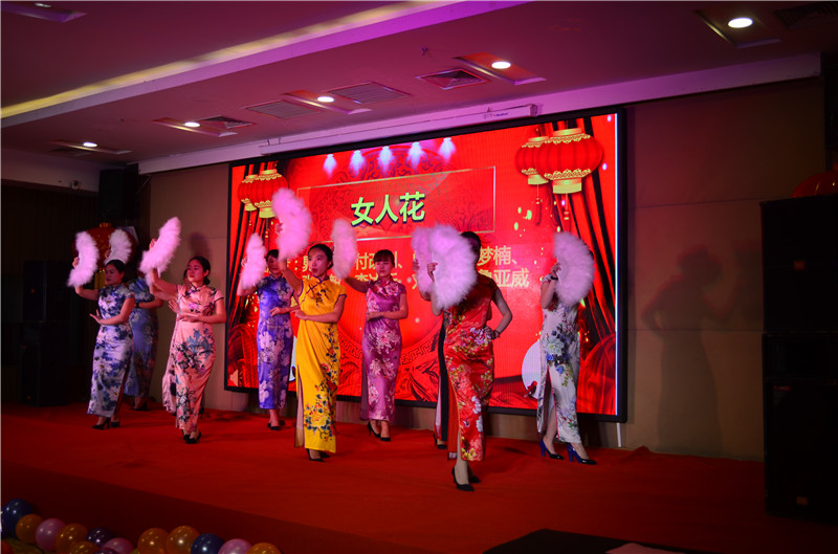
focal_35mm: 36
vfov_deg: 36.7
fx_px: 836
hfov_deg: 53.2
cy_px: 277
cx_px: 419
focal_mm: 24
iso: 100
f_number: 4
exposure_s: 1/30
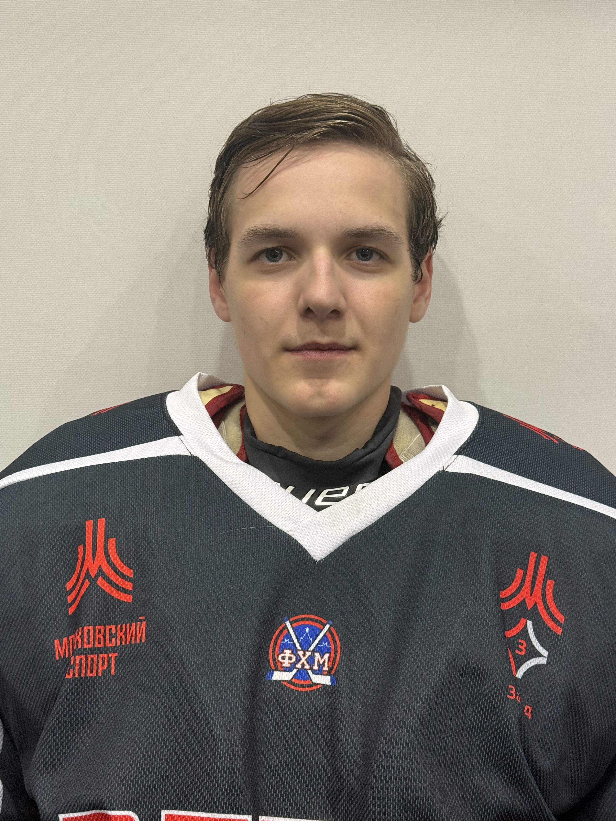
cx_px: 308
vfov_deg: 39.7
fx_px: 1139
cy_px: 410
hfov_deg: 30.3
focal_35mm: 48
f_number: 1.8
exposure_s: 1/68
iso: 100
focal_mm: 6.8
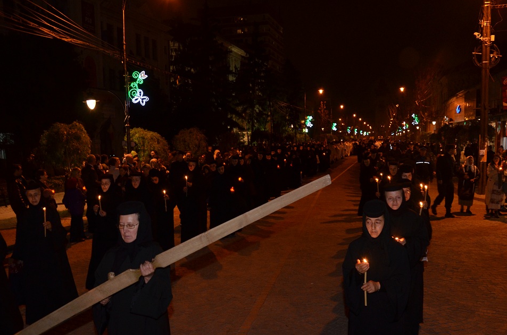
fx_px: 478
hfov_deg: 55.9
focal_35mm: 34
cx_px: 264
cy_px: 200
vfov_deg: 38.6
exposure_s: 1/40
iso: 1000
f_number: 4.5
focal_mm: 18
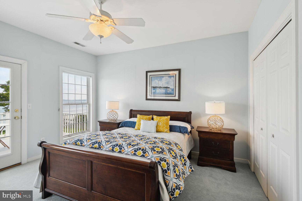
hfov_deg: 96.7
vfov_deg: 73.7
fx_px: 134
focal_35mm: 16
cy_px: 100
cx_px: 151
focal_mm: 16
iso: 200
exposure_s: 1/25
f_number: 8
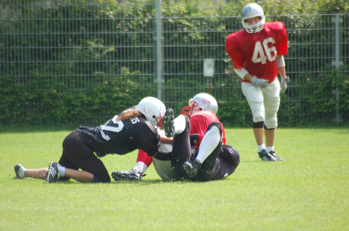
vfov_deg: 3.0
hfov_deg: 4.6
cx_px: 174
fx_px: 4354
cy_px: 116
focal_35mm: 450
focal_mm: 300
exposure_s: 1/640
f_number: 5.6
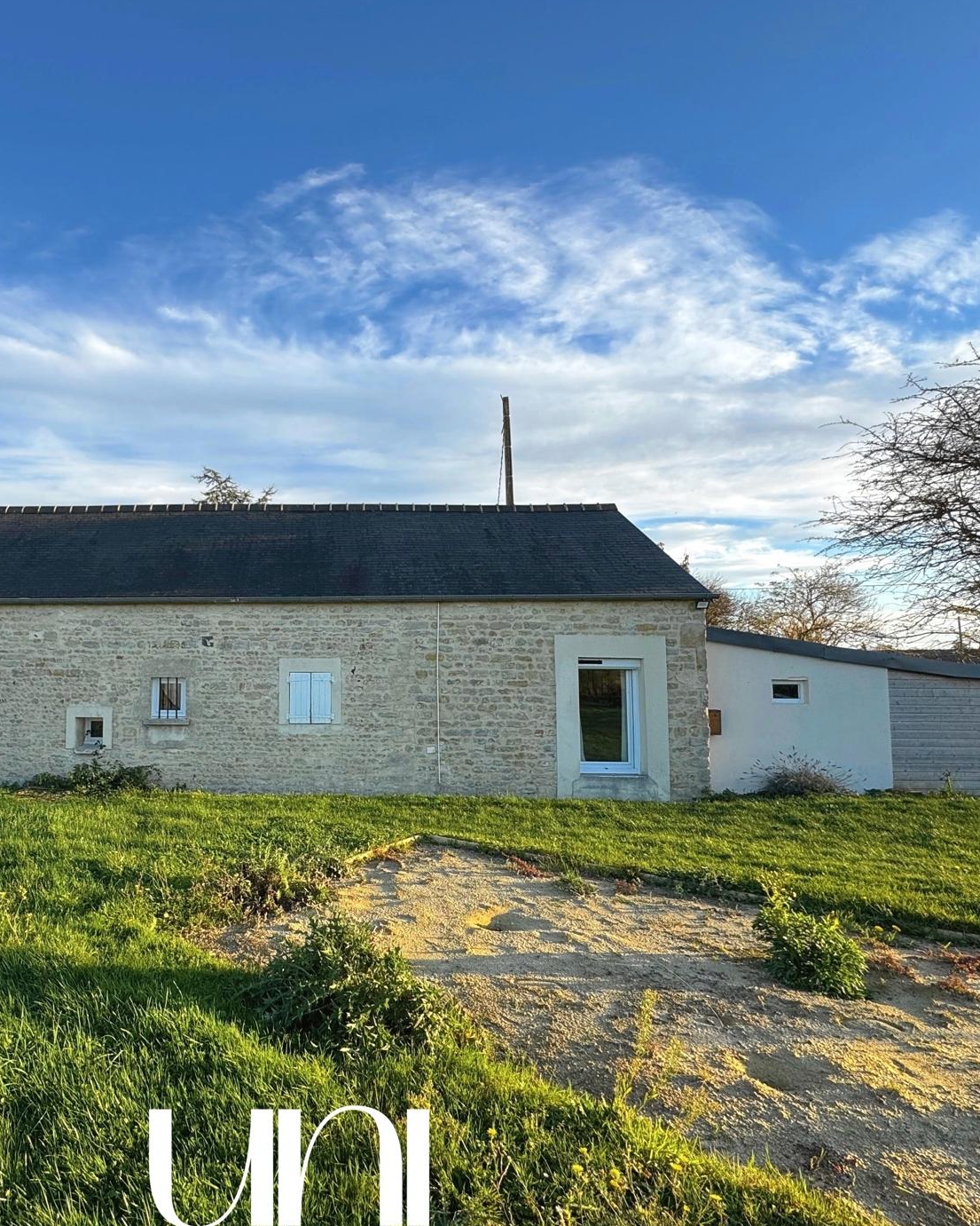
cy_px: 630
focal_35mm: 19
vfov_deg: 83.3
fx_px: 689
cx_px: 289
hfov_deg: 67.9
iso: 50
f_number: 2.2
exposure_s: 1/556
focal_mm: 2.22
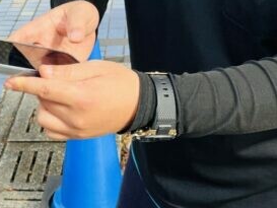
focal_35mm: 81
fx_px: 648
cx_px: -70
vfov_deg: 18.0
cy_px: 175
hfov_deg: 22.0
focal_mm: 5.1
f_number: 1.6
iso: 50
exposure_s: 1/421
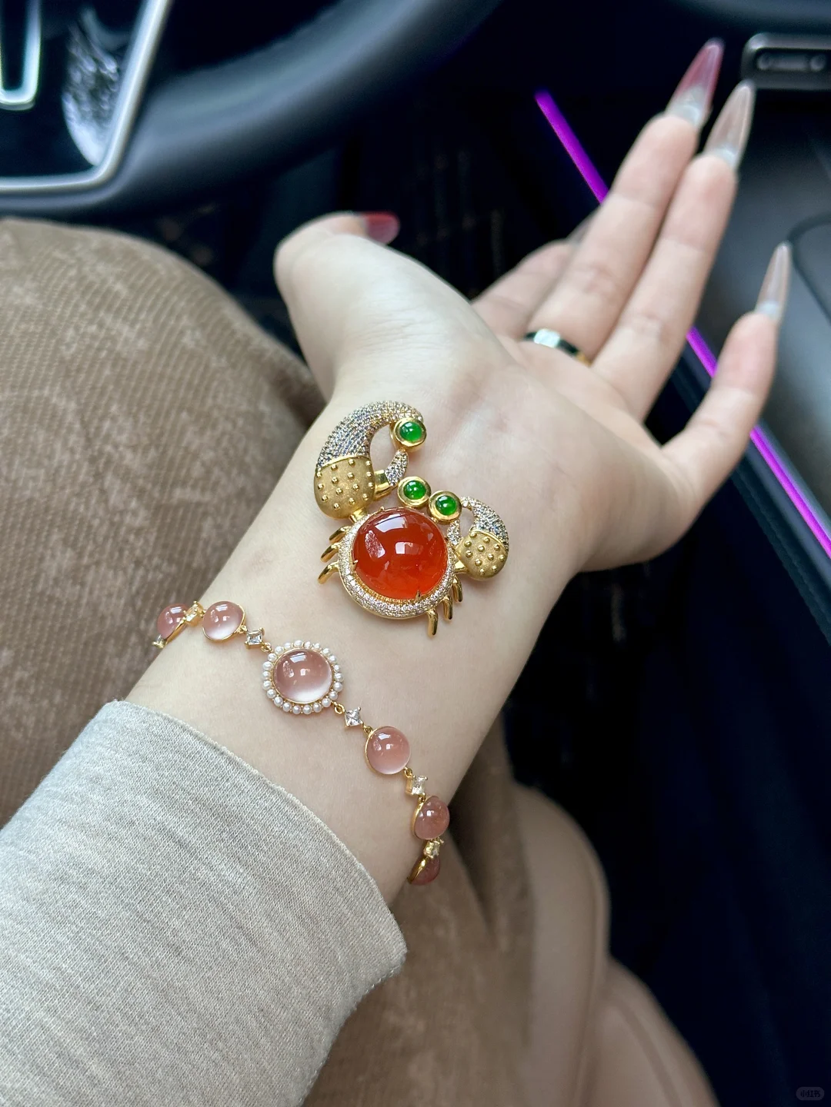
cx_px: 416
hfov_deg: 30.3
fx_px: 1536
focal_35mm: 48
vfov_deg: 39.7
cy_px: 554
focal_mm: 6.86
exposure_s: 1/54
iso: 100
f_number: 1.78
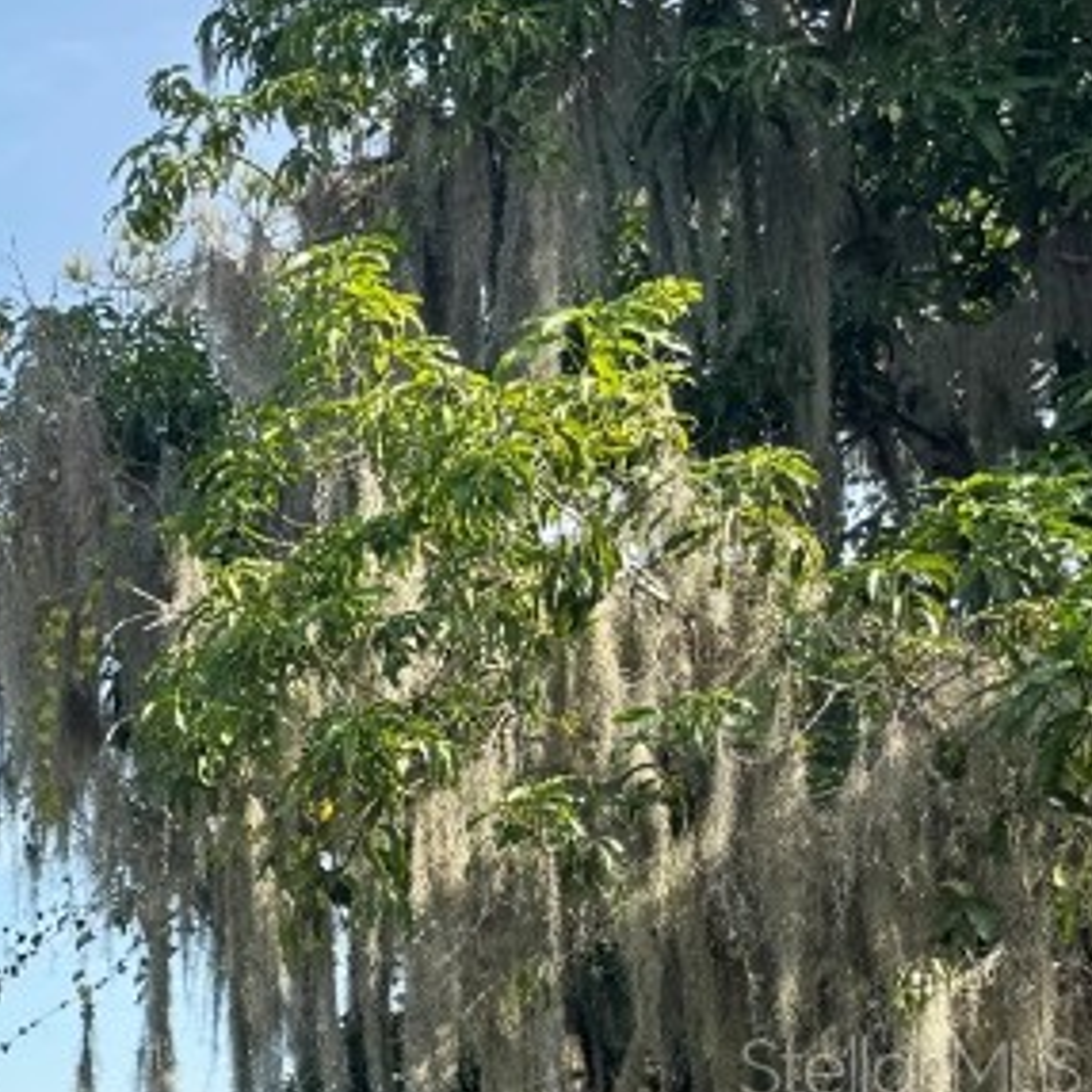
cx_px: -855
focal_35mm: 76
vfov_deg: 22.0
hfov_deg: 18.2
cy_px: 1065
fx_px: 2712
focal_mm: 6.76
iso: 80
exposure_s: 1/782
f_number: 1.78
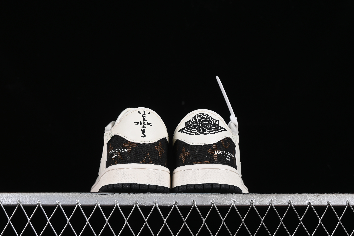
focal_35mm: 75
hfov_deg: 27.0
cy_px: 118
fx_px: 737
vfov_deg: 18.2
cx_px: 177
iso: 160
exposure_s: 1/80
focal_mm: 50
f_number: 8
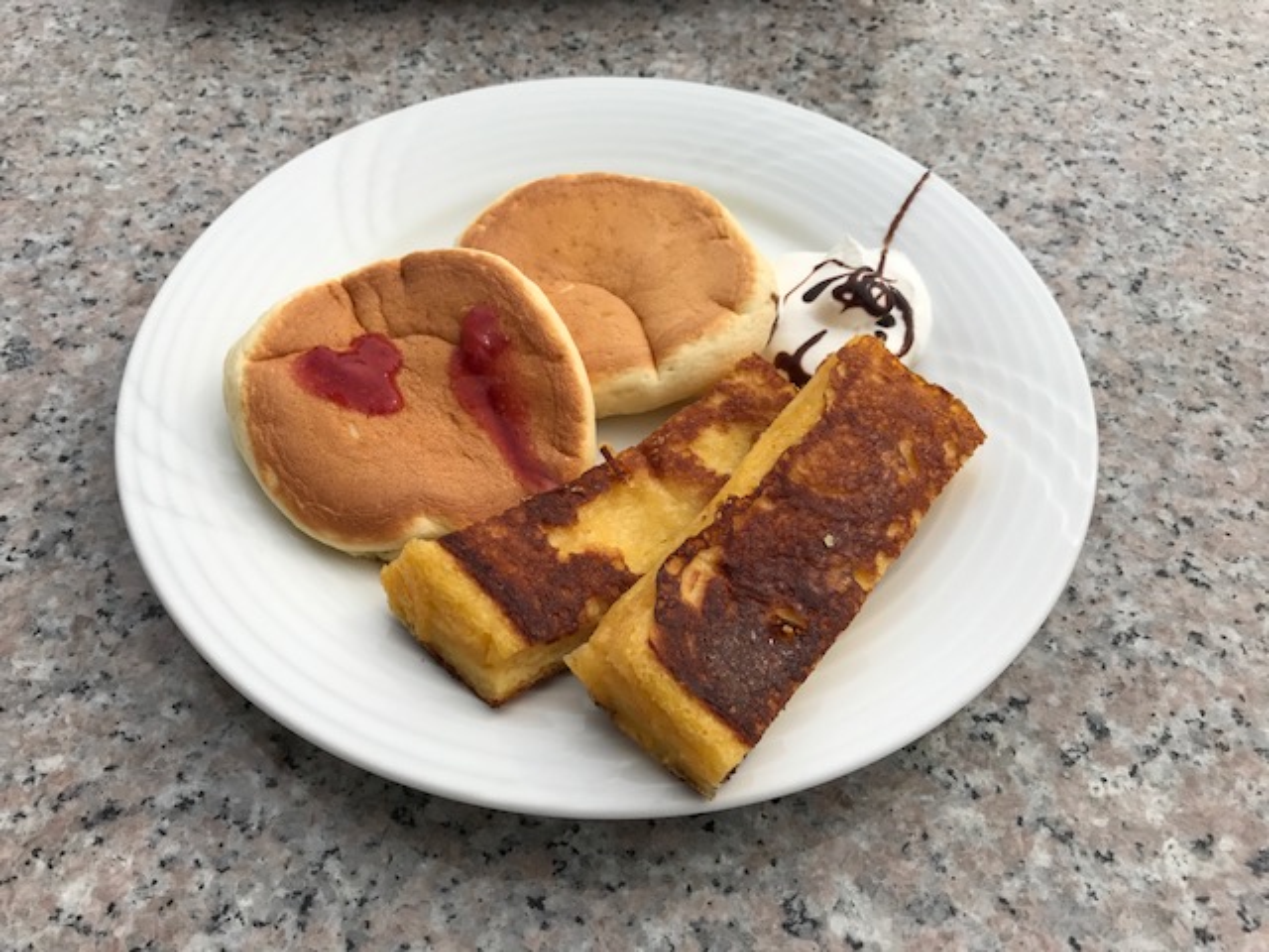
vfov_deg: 49.7
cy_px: 476
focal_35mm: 28
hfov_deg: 63.4
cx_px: 634
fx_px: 1026
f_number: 1.8
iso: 20
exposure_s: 1/2591
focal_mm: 3.99
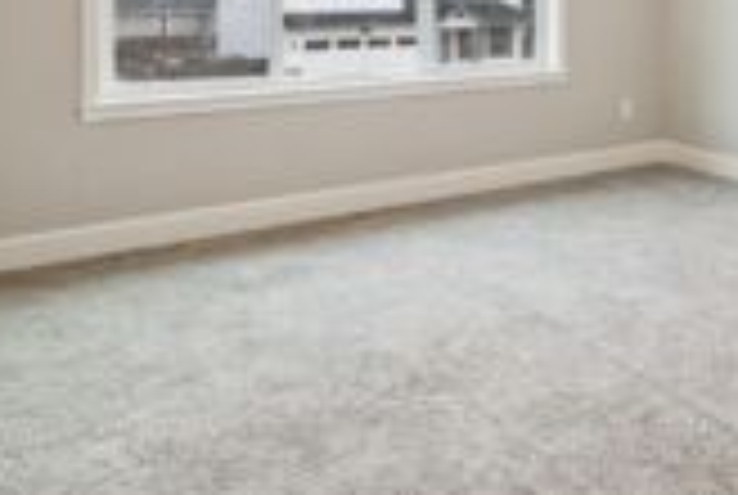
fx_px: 801
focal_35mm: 39
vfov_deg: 31.9
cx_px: 644
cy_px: 11
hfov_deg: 45.5
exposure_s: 1/10
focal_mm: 16
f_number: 8
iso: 400
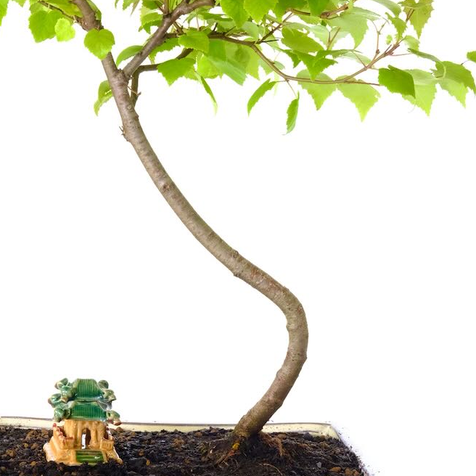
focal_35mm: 151
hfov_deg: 11.6
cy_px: 177
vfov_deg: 11.6
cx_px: 178
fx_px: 2349
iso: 1600
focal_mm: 60.7
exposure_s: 1/15
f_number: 11
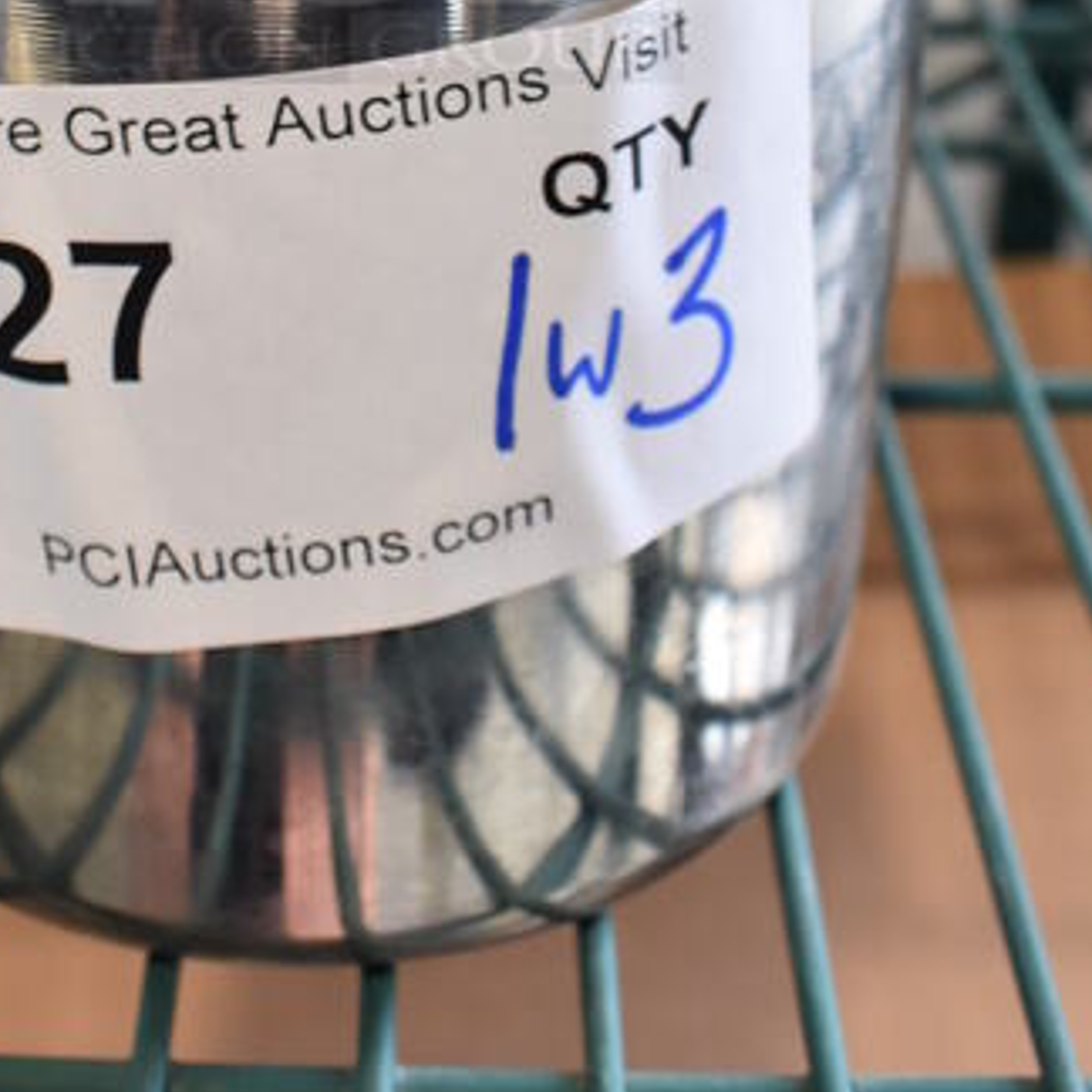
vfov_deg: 22.7
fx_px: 2570
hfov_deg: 23.8
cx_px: 310
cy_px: -93
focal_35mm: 72
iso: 800
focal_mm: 20
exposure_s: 1/60
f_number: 5.6
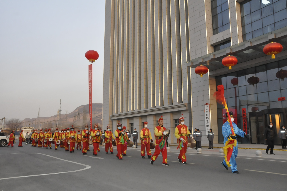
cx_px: 144
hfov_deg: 62.0
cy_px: 96
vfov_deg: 43.5
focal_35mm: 30
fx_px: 239
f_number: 10
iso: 2000
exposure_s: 1/200
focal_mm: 20
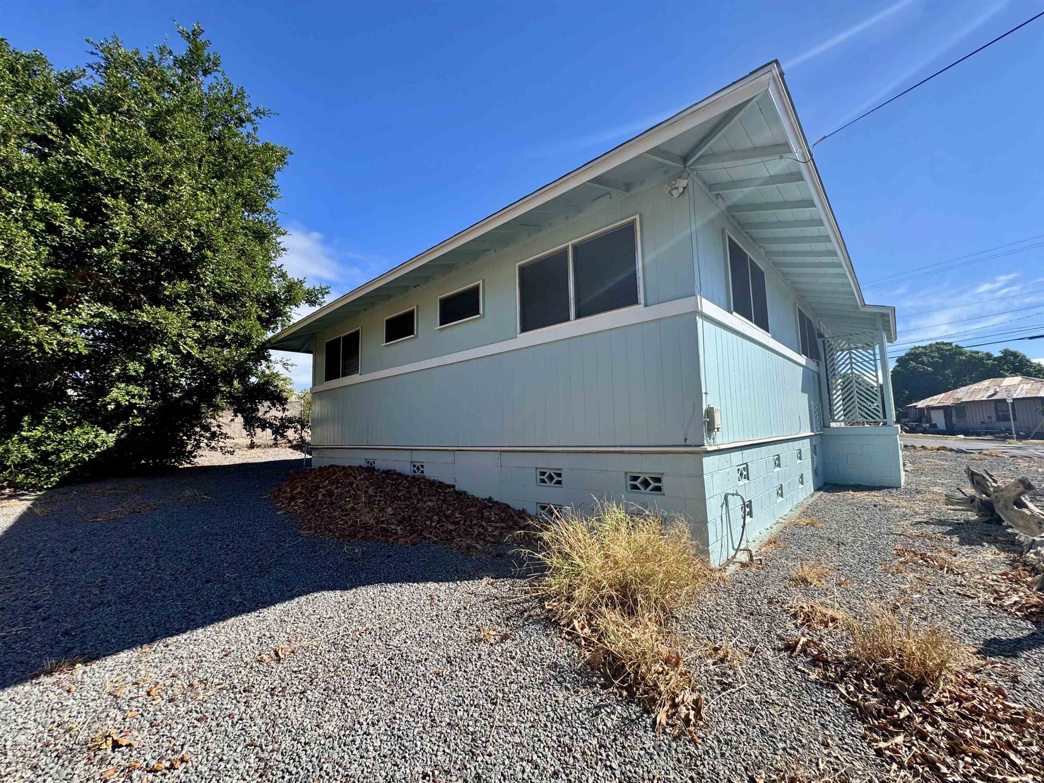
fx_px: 422
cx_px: 522
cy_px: 392
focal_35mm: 14
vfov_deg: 85.7
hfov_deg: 102.1
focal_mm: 2.22
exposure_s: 1/932
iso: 40
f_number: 2.2
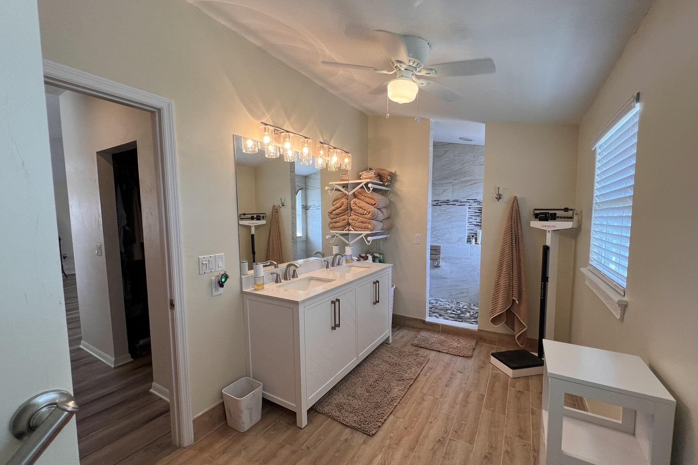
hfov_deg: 104.3
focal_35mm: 14
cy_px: 239
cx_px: 349
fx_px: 271
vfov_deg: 81.2
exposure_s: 1/120
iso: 64
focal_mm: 1.57
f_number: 1.8
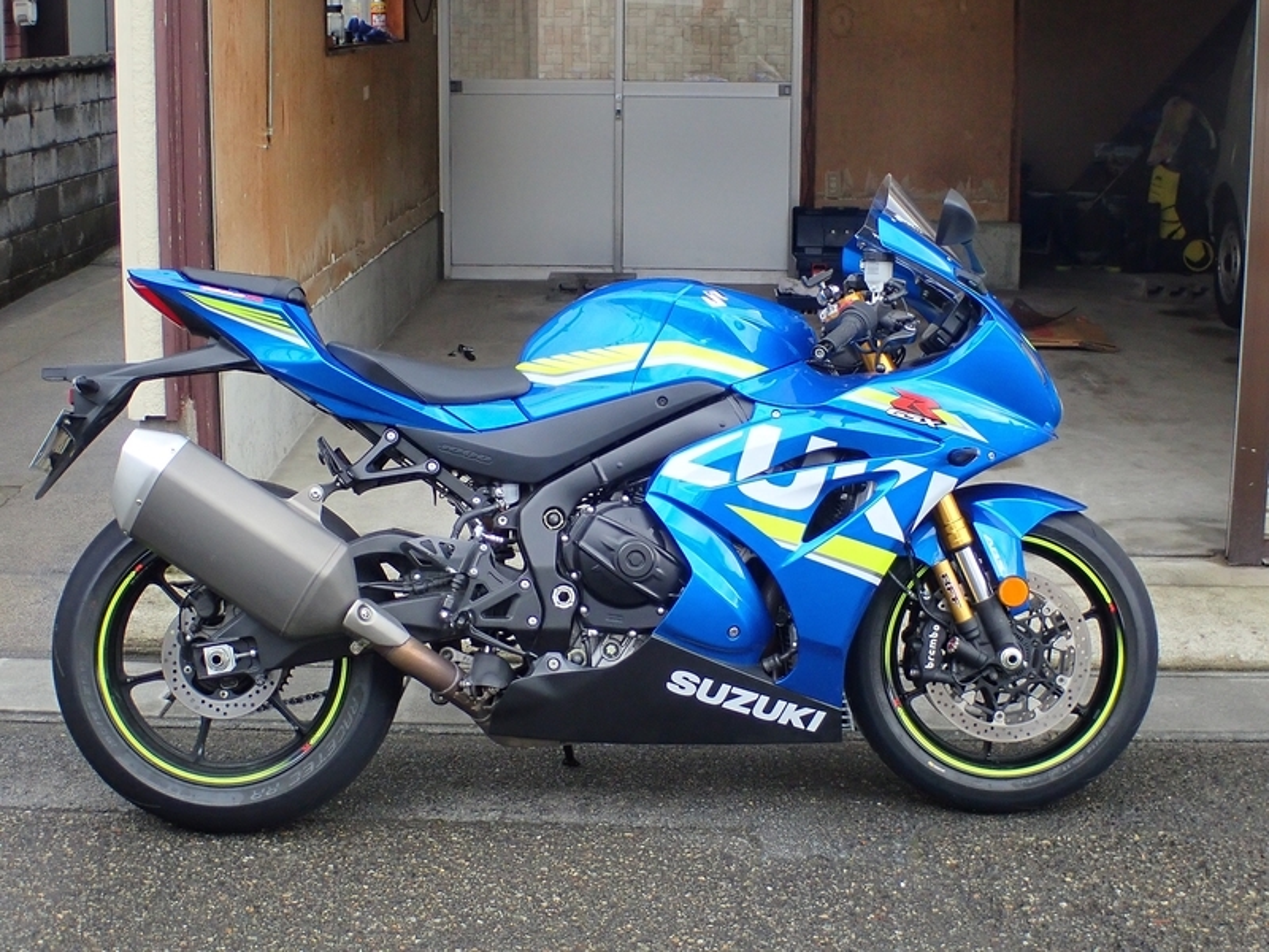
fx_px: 2566
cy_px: 476
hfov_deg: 27.8
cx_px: 634
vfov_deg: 21.0
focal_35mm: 70
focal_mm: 12.6
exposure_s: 1/60
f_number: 4
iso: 320
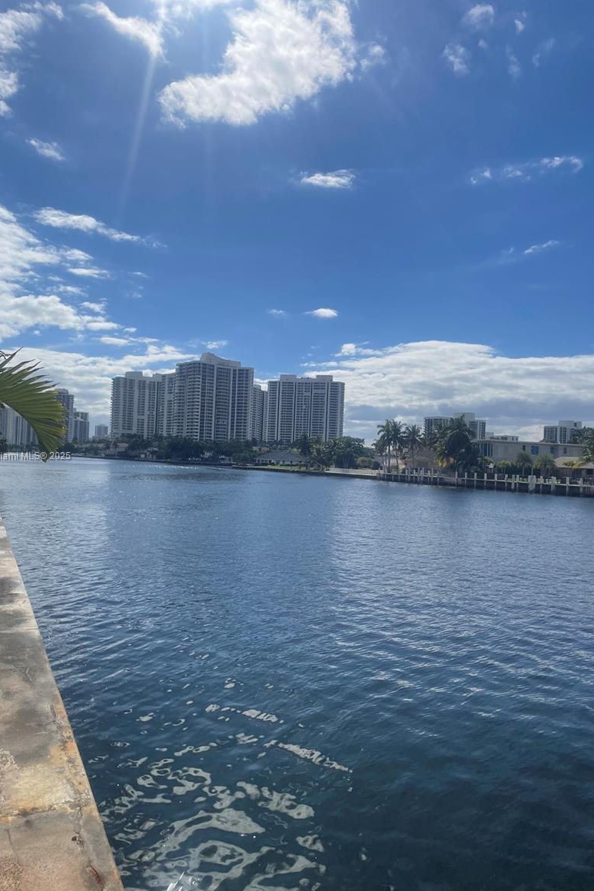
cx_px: 276
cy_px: 457
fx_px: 693
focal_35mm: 28
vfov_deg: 65.5
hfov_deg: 46.4
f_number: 1.6
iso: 32
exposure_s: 1/9091
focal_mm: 4.2
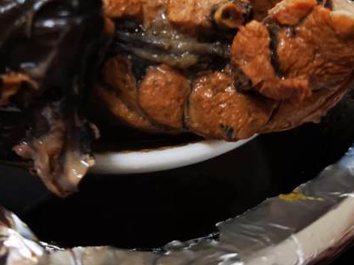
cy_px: 52
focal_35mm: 47
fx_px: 480
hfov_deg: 39.8
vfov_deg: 30.1
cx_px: 108
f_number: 4
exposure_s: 1/50
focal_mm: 3.95
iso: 500
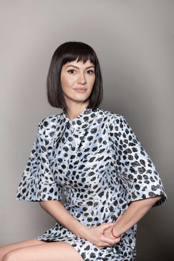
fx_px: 667
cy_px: 130
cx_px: 87
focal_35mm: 92
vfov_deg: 22.1
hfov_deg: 14.9
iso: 250
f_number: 5.6
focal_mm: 92
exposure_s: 1/200
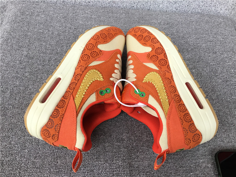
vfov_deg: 45.4
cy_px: 88
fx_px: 211
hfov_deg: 58.4
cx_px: 118
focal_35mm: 31
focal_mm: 3.3
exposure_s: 1/100
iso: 40
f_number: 2.4
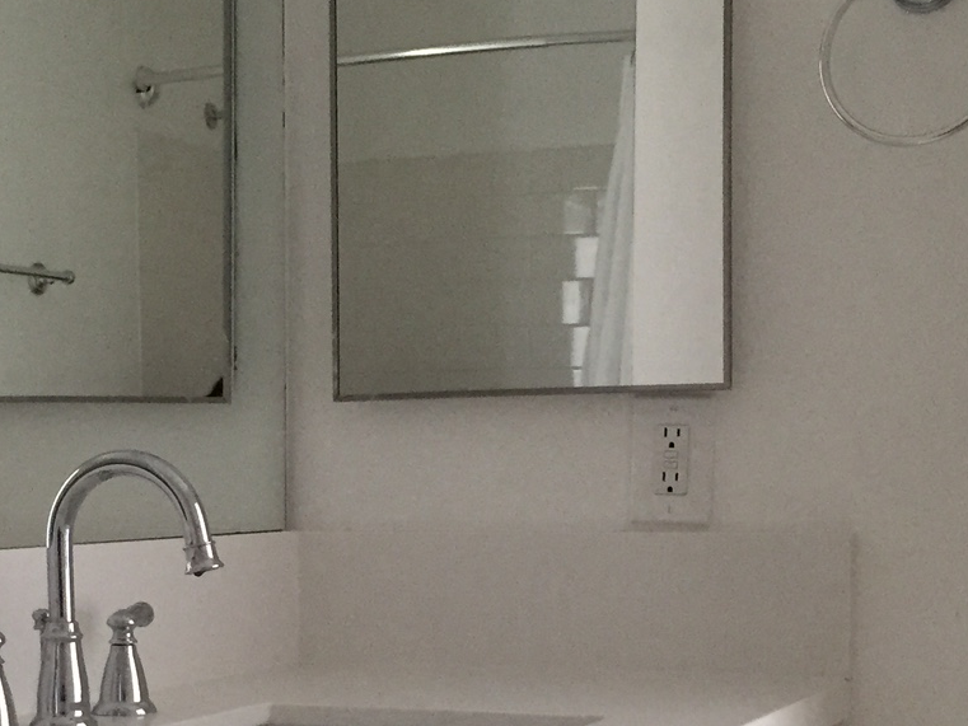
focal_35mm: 78
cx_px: 323
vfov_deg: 18.6
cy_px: 665
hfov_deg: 24.9
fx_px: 2182
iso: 160
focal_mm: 4.15
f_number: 2.2
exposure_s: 1/30
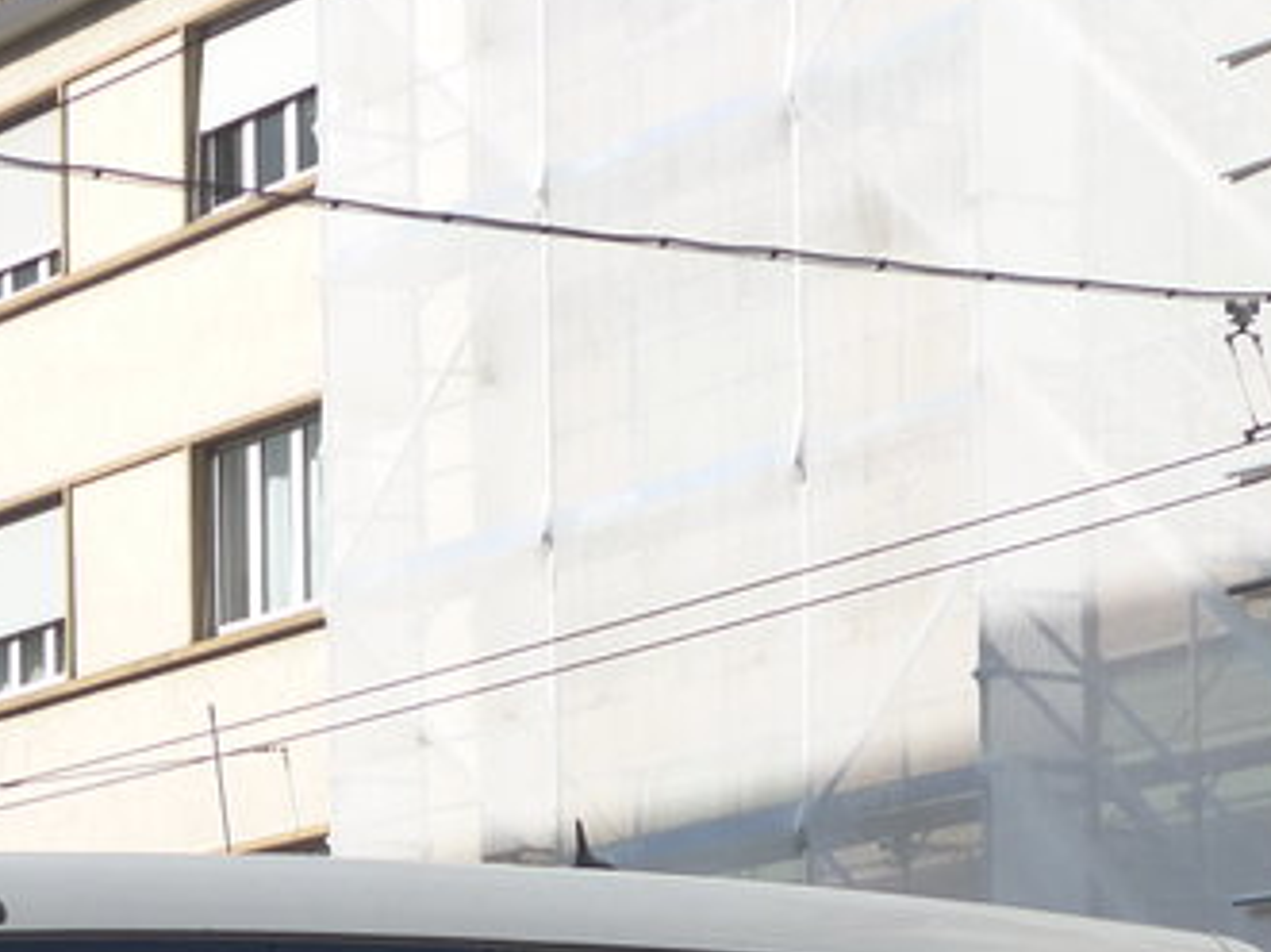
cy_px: 1608
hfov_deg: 11.7
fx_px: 6130
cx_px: 4
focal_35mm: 167
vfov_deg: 8.6
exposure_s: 1/800
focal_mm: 9.5
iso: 160
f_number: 3.5
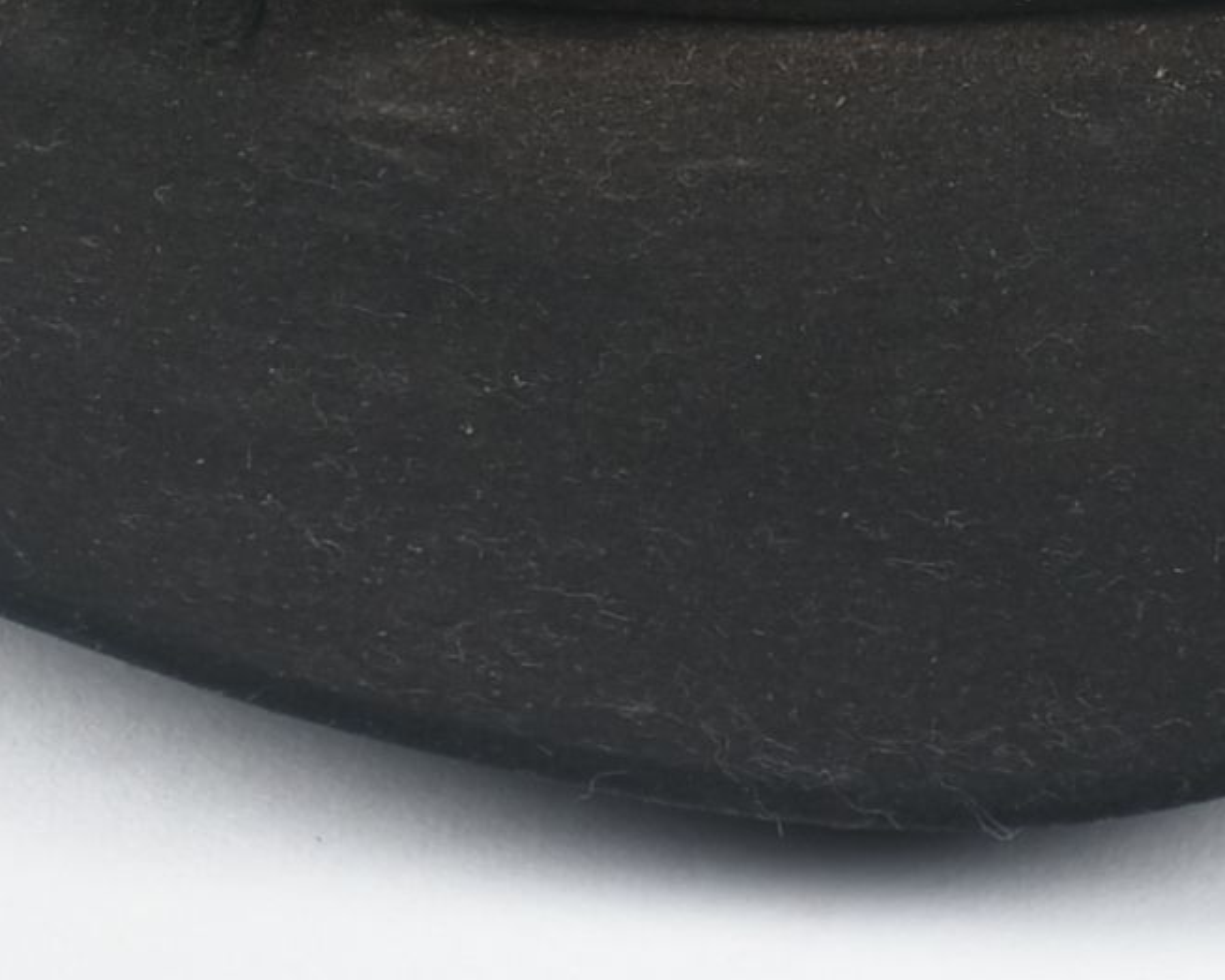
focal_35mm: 515
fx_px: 18671
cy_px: -888
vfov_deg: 3.0
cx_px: 1016
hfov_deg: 3.8
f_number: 14
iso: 200
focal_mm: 80
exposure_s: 1/125
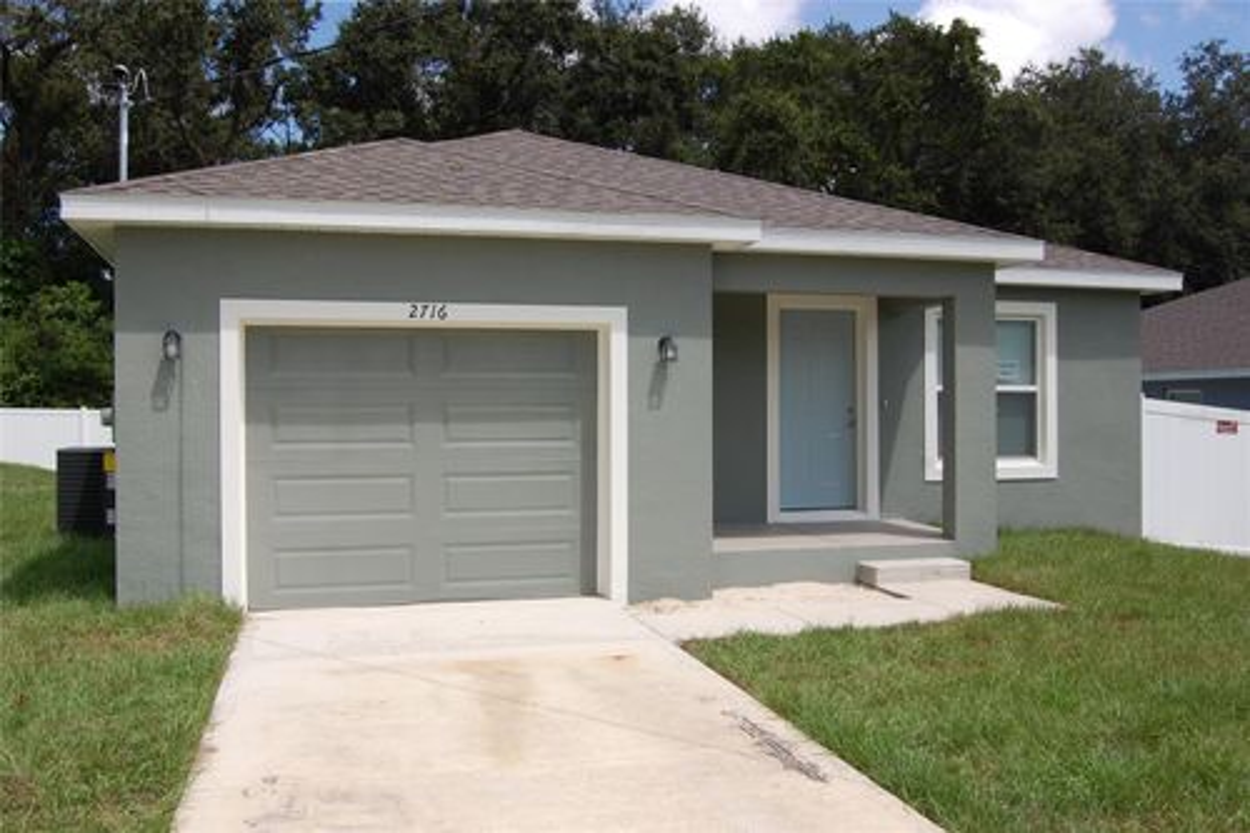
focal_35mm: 33
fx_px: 1145
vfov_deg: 39.9
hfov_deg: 57.2
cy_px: 416
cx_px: 625
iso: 200
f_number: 9
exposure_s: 1/320
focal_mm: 22
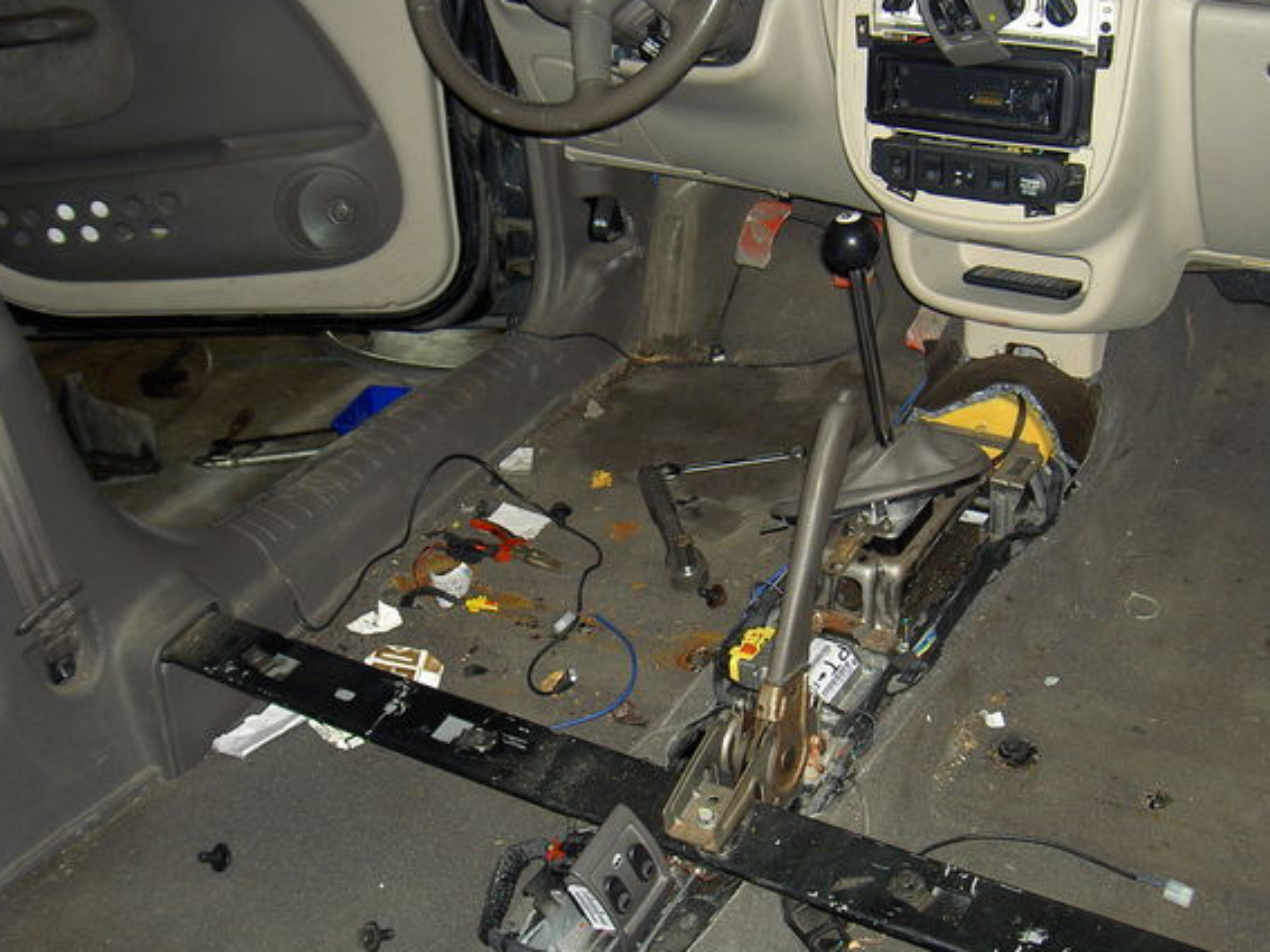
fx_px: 1614
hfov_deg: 43.0
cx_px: 650
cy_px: 529
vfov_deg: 32.8
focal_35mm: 44
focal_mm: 8
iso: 100
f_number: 2.8
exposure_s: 1/125
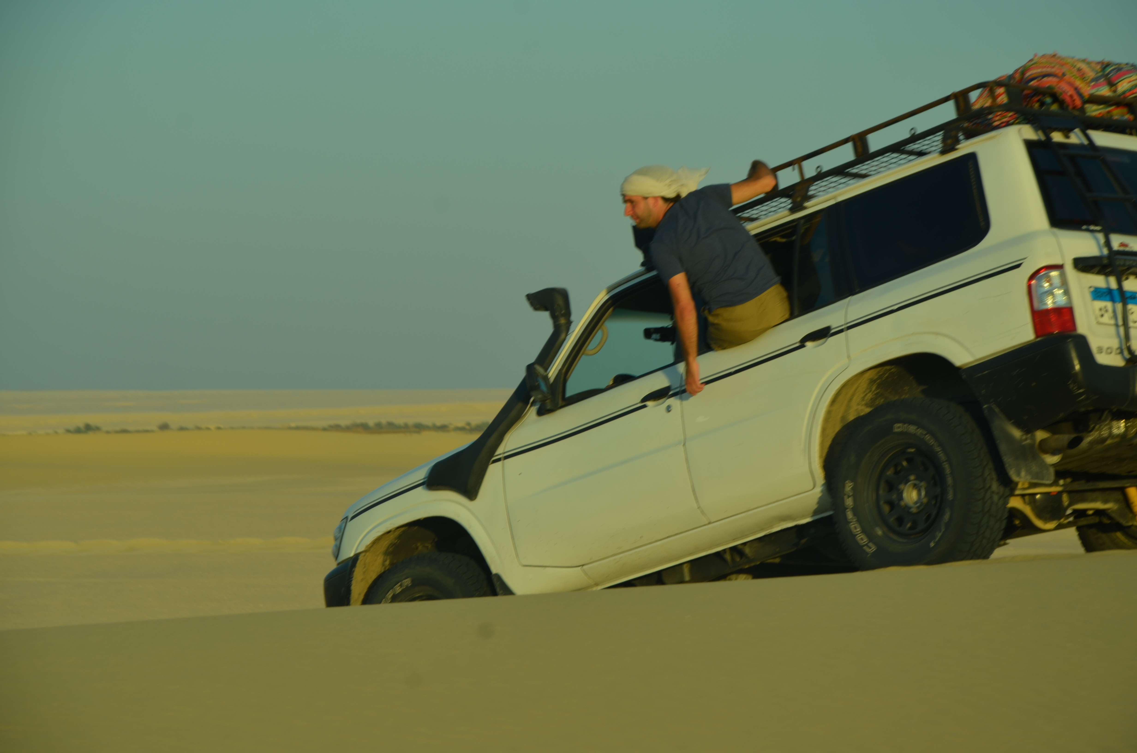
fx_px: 4964
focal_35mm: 158
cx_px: 568
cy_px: 376
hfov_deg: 13.1
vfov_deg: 8.7
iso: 100
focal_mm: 105
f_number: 8
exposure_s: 1/250
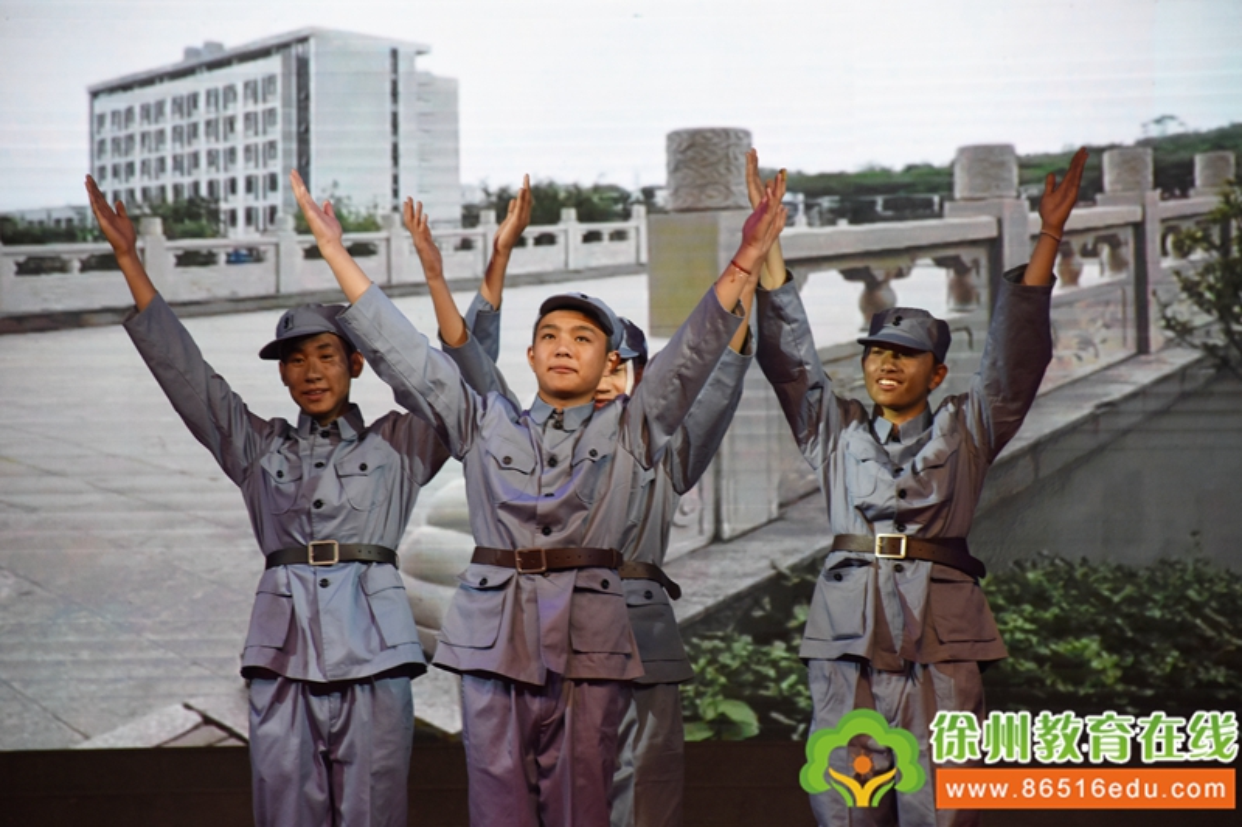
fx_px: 7243
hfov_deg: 9.8
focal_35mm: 210
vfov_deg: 6.5
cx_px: 621
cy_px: 414
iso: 1000
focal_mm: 140
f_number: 5.6
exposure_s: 1/200
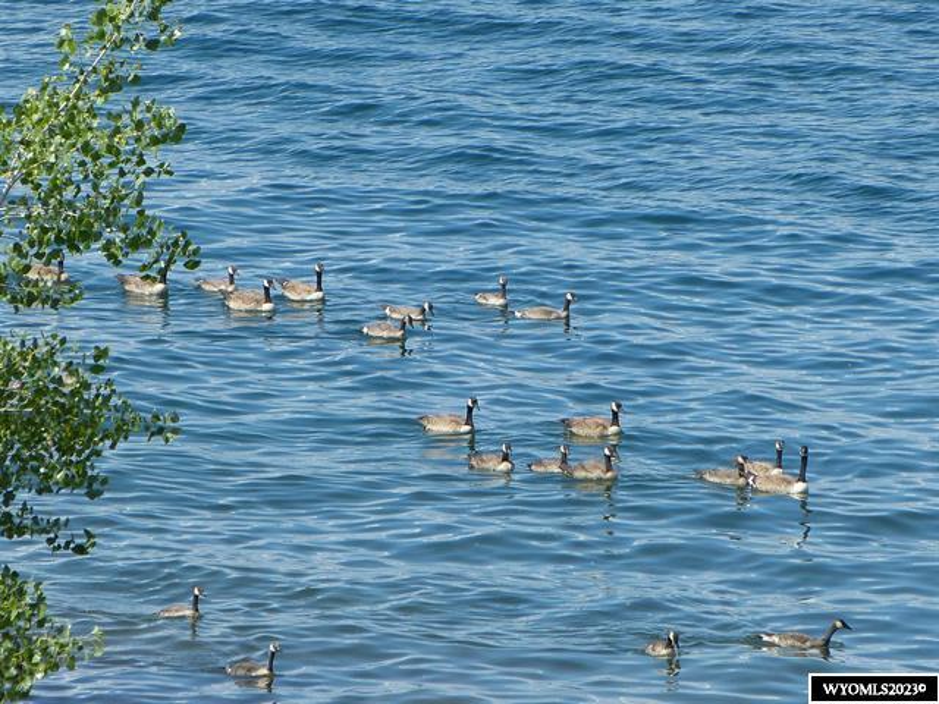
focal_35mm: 523
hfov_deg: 3.8
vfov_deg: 2.8
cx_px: 470
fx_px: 14187
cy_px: 352
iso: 100
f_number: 4.5
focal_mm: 85.4
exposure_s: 1/640
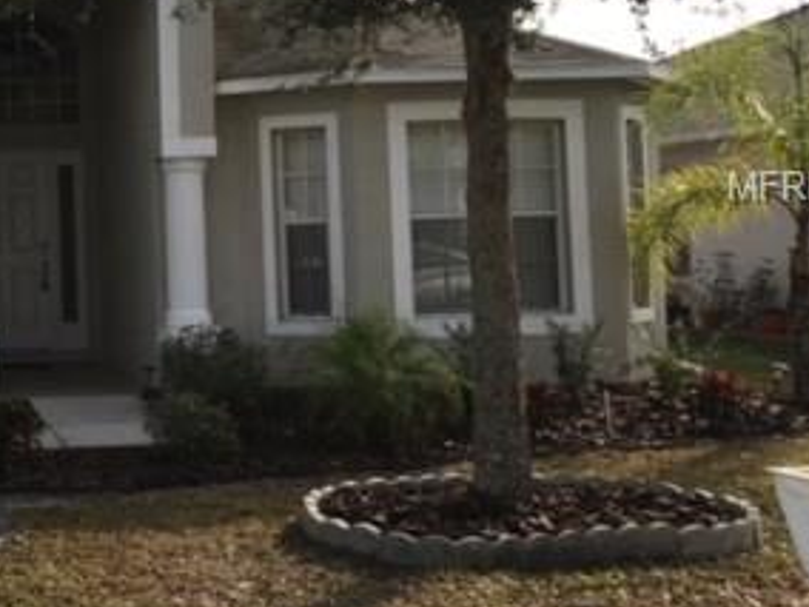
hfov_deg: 28.7
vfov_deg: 23.2
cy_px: 188
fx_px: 1472
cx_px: -11
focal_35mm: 63
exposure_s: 1/1546
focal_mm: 3.99
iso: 20
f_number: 1.8
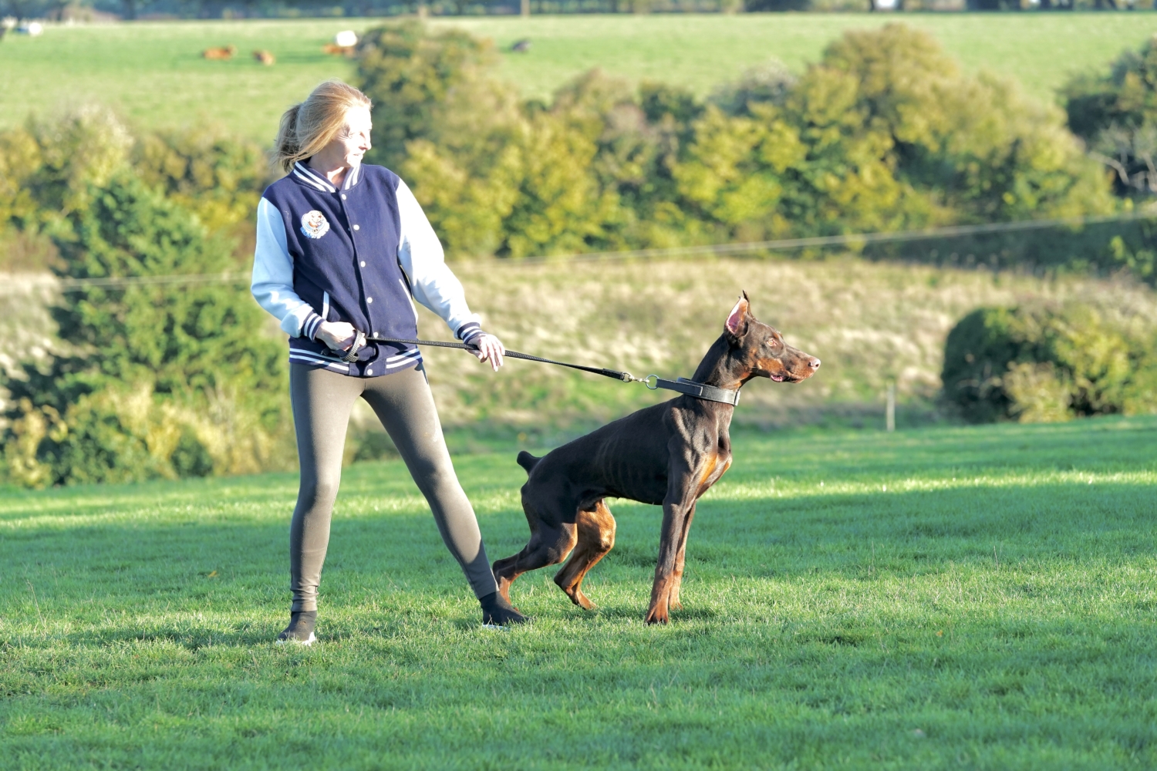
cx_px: 578
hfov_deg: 13.6
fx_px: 4853
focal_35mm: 151
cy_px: 386
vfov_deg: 9.1
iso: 1250
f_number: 5.6
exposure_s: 1/1000
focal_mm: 151
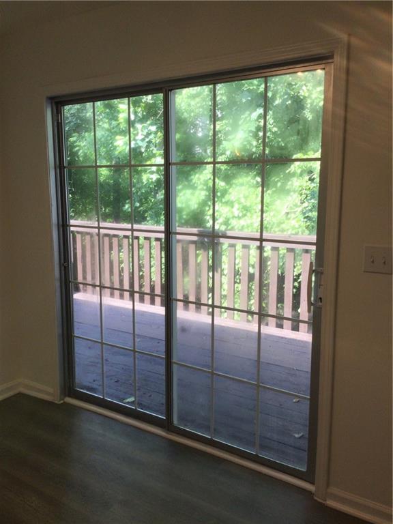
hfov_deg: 45.4
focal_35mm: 31
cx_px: 196
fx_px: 469
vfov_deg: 58.4
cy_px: 262
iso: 40
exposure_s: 1/120
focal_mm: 3.3
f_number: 2.4
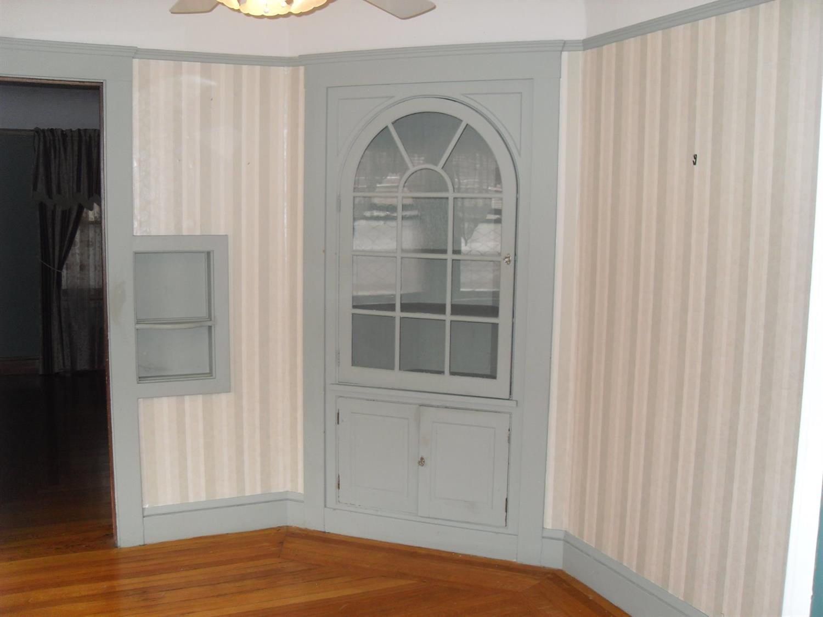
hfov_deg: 54.0
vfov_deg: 41.8
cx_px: 412
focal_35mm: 34
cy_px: 308
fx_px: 808
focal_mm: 6.3
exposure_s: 1/45
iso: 100
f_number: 2.8
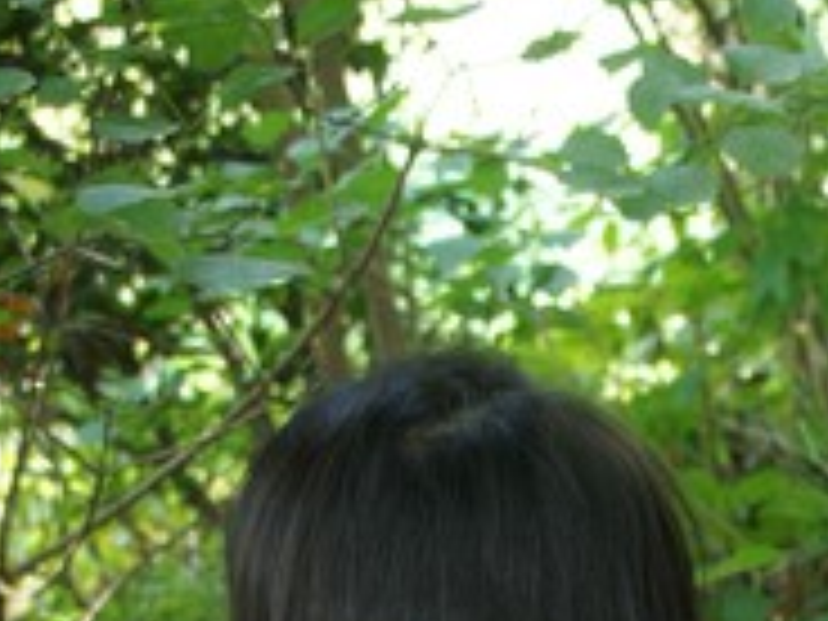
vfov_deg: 14.9
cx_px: 801
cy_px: 1024
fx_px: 2143
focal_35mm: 90
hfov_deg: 21.2
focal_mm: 19
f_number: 4
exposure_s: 1/30
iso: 200
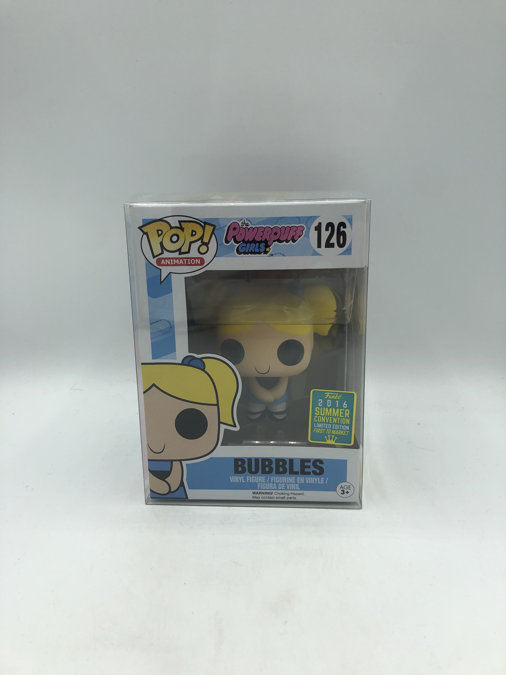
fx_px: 546
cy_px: 338
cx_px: 253
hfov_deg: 49.7
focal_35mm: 28
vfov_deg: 63.4
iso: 20
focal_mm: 4
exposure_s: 1/1091
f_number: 1.8
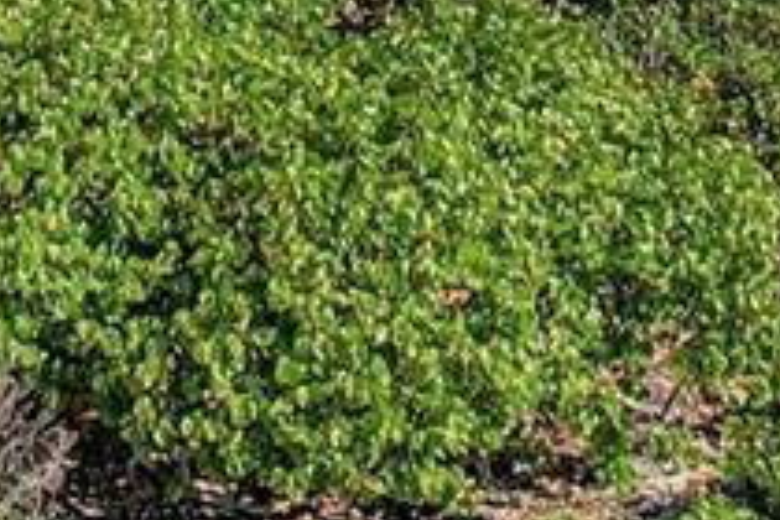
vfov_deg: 6.8
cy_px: -1415
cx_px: 260
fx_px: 3640
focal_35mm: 168
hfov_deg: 12.2
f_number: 2.8
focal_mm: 8.38
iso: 100
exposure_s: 1/2000
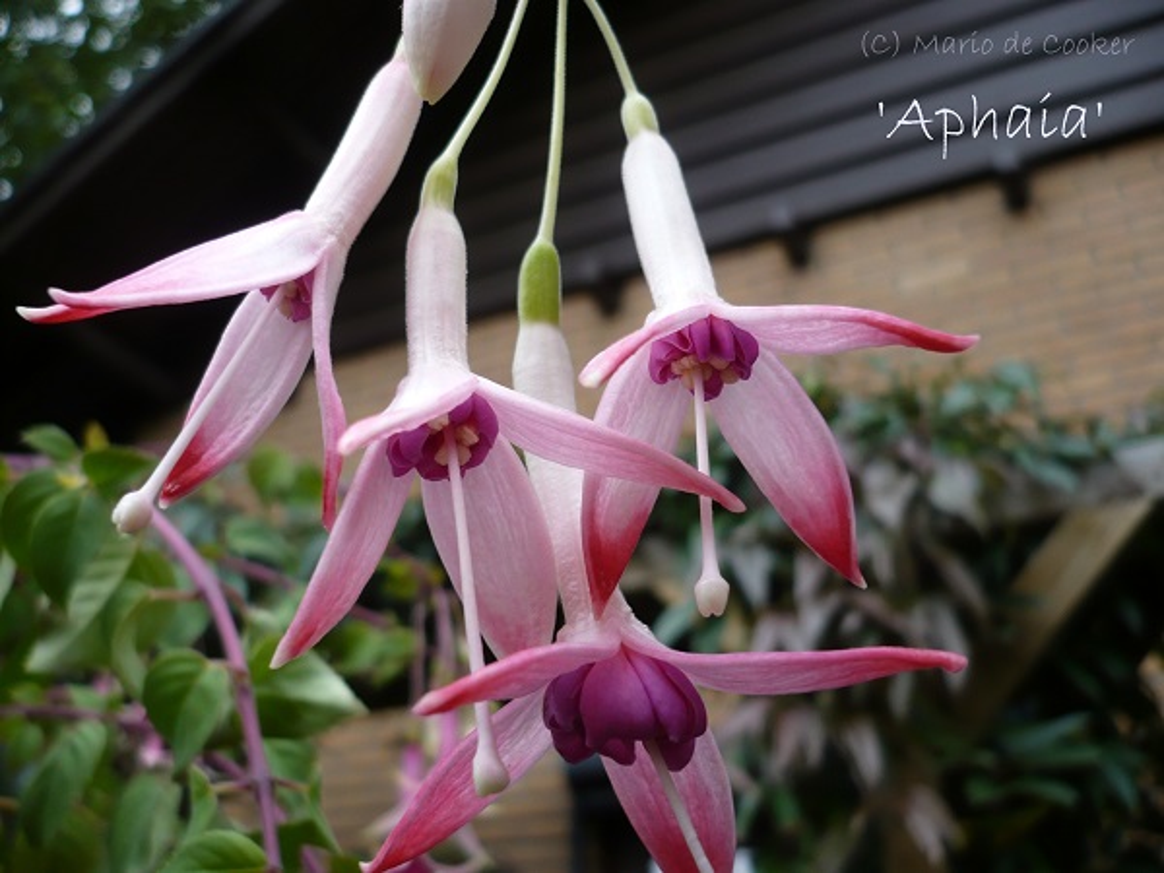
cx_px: 582
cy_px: 436
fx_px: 1177
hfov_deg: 52.6
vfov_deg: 40.7
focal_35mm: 35
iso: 100
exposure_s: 1/200
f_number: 2.8
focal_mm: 5.8
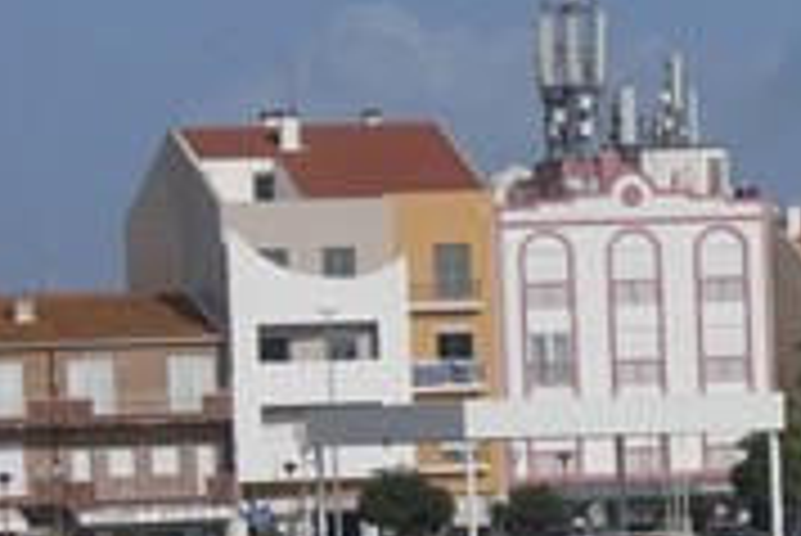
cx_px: 814
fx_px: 9998
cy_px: 622
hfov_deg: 4.6
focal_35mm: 449
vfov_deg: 3.1
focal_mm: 28.7
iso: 80
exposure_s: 1/800
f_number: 5.5
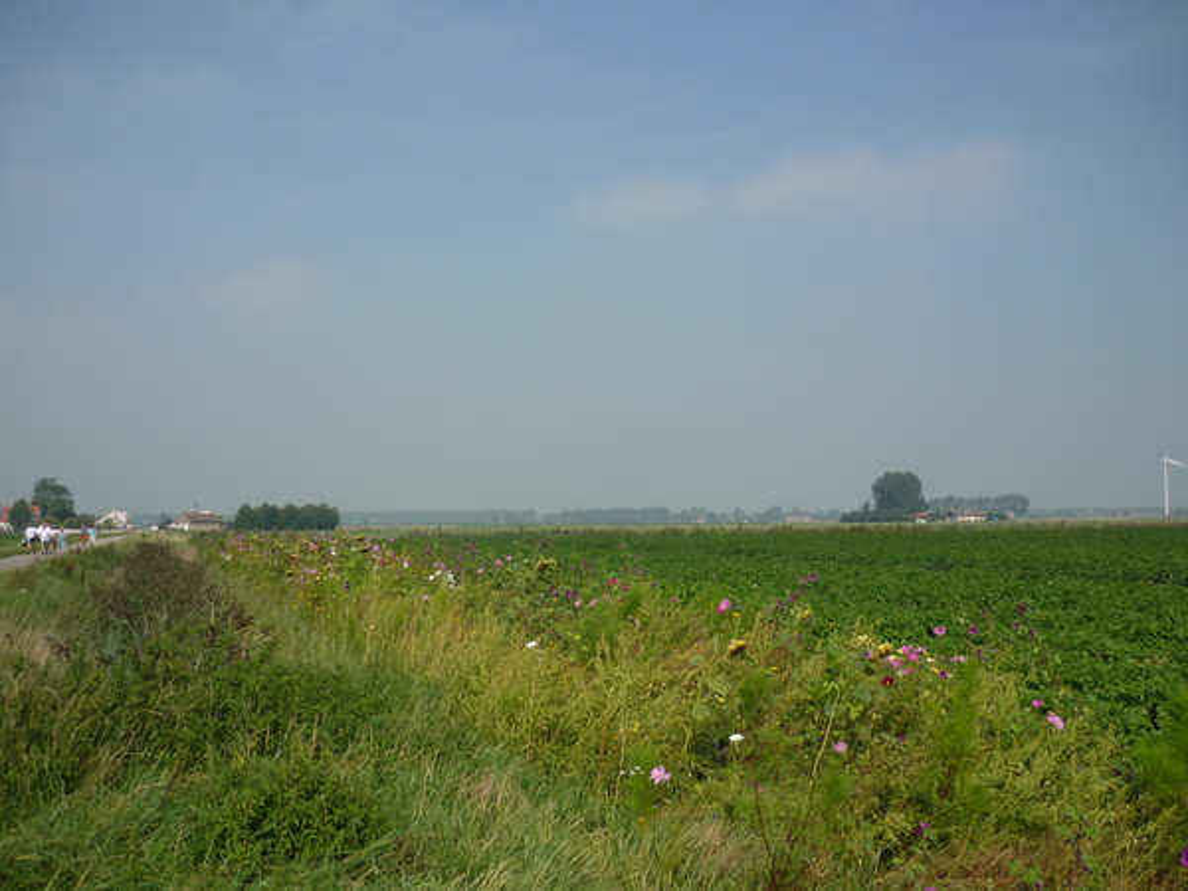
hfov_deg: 55.4
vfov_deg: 42.9
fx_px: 1133
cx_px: 594
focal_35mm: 33
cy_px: 446
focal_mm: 5.5
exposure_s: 1/250
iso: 100
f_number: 8
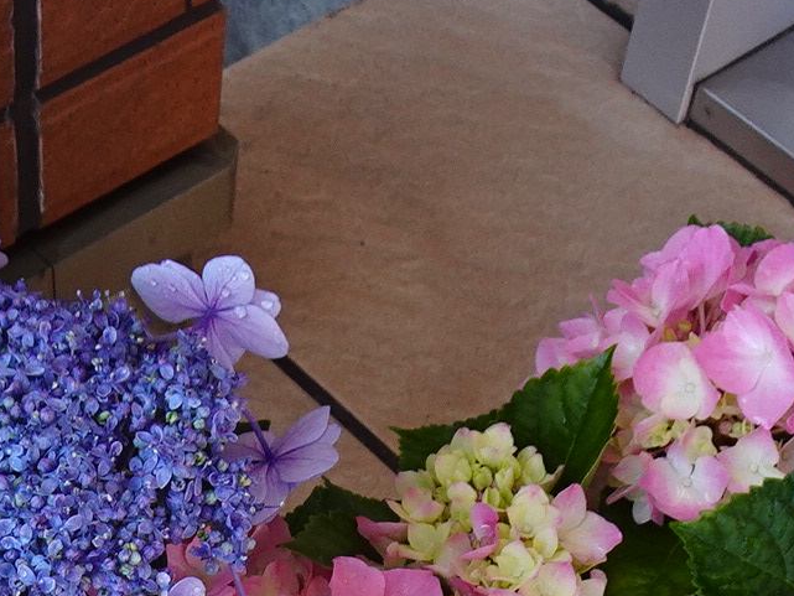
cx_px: 133
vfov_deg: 14.3
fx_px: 2225
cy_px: 869
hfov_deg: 20.0
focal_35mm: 97
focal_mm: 4.25
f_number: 3.5
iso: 80
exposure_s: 1/80
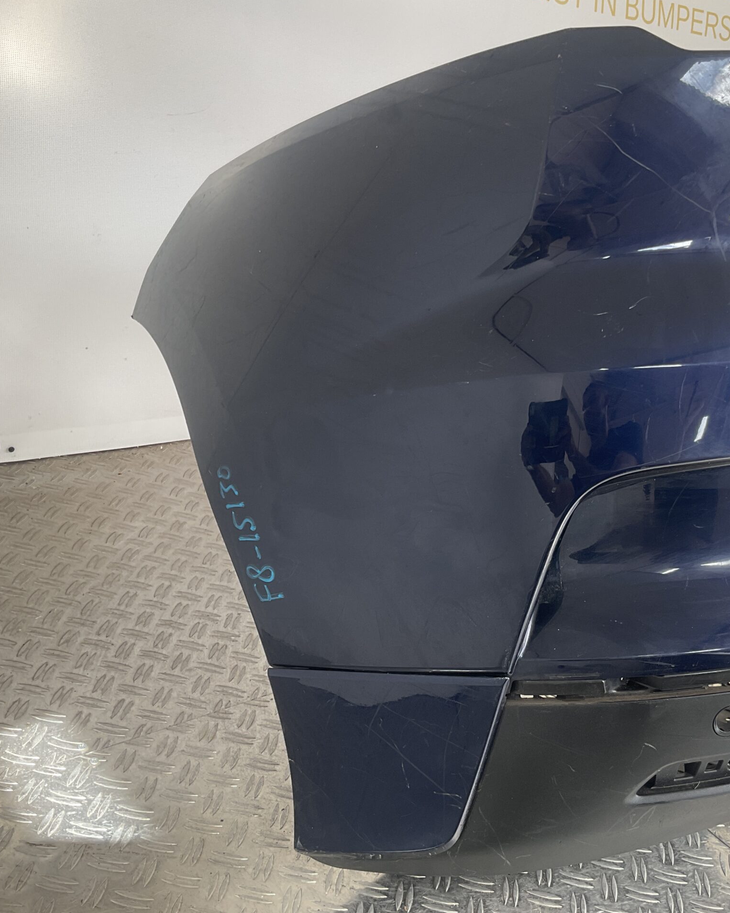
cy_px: 456
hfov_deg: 38.7
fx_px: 1026
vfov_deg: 47.9
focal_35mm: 38
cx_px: 486
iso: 20
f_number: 1.8
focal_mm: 3
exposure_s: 1/120
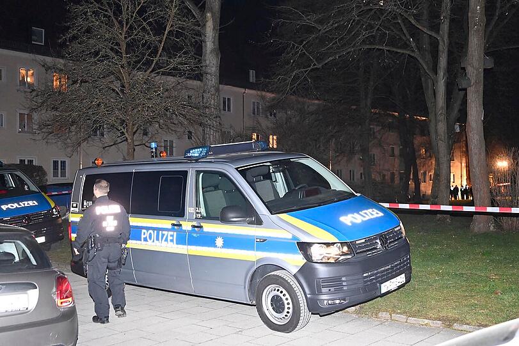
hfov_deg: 54.4
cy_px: 173
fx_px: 505
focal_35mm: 35
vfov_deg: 37.9
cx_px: 260
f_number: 3.8
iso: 6400
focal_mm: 35
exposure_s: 1/60
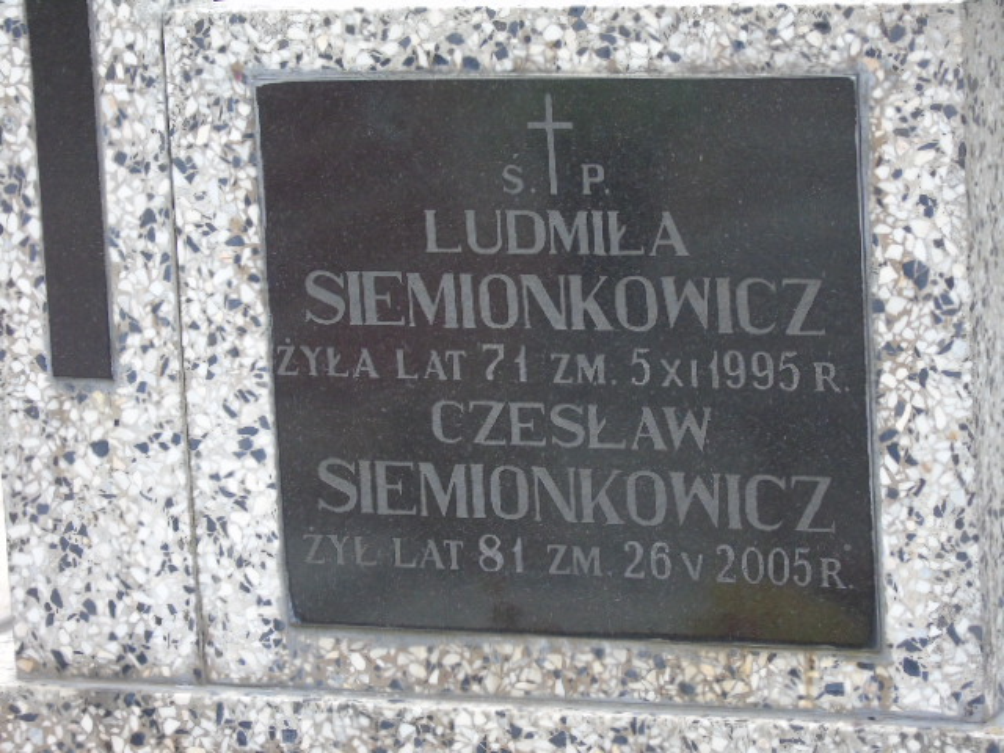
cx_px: 502
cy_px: 376
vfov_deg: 9.2
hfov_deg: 12.2
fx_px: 4699
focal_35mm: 162
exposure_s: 1/80
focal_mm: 29
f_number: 4.9
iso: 400
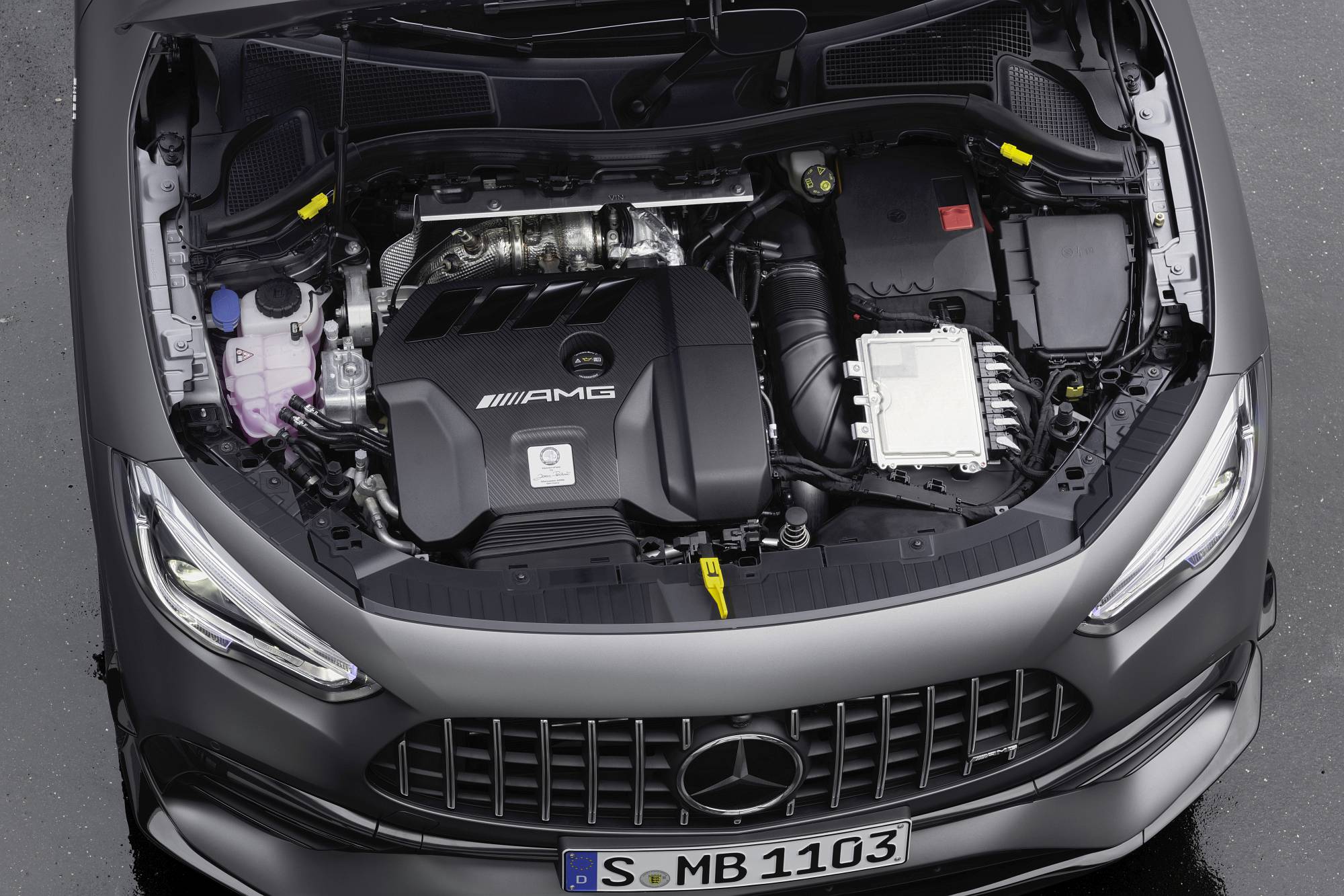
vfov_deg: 11.4
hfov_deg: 17.1
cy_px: 448
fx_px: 4479
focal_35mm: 120
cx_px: 672
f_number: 11
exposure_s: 1/4
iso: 200
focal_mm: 120
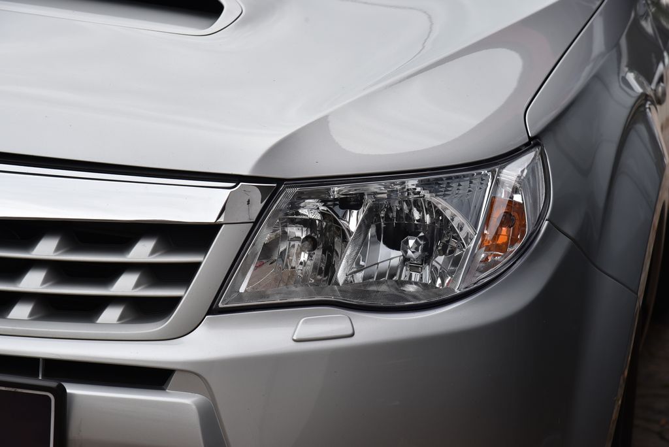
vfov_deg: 11.4
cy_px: 224
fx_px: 2231
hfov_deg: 17.1
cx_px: 334
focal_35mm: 120
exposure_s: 1/320
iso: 500
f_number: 9
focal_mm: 120
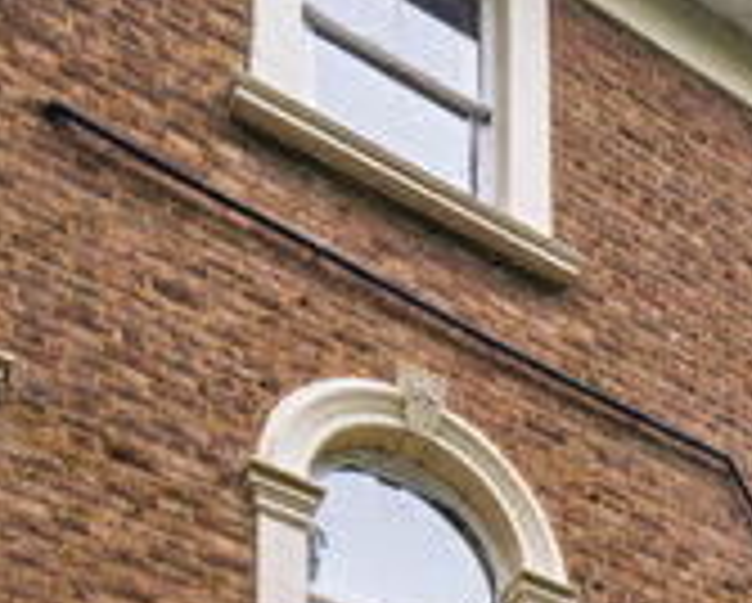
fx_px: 1226
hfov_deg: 27.9
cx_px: 991
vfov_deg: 22.4
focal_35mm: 55
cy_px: 922
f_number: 8
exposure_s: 1/40
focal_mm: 14
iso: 200
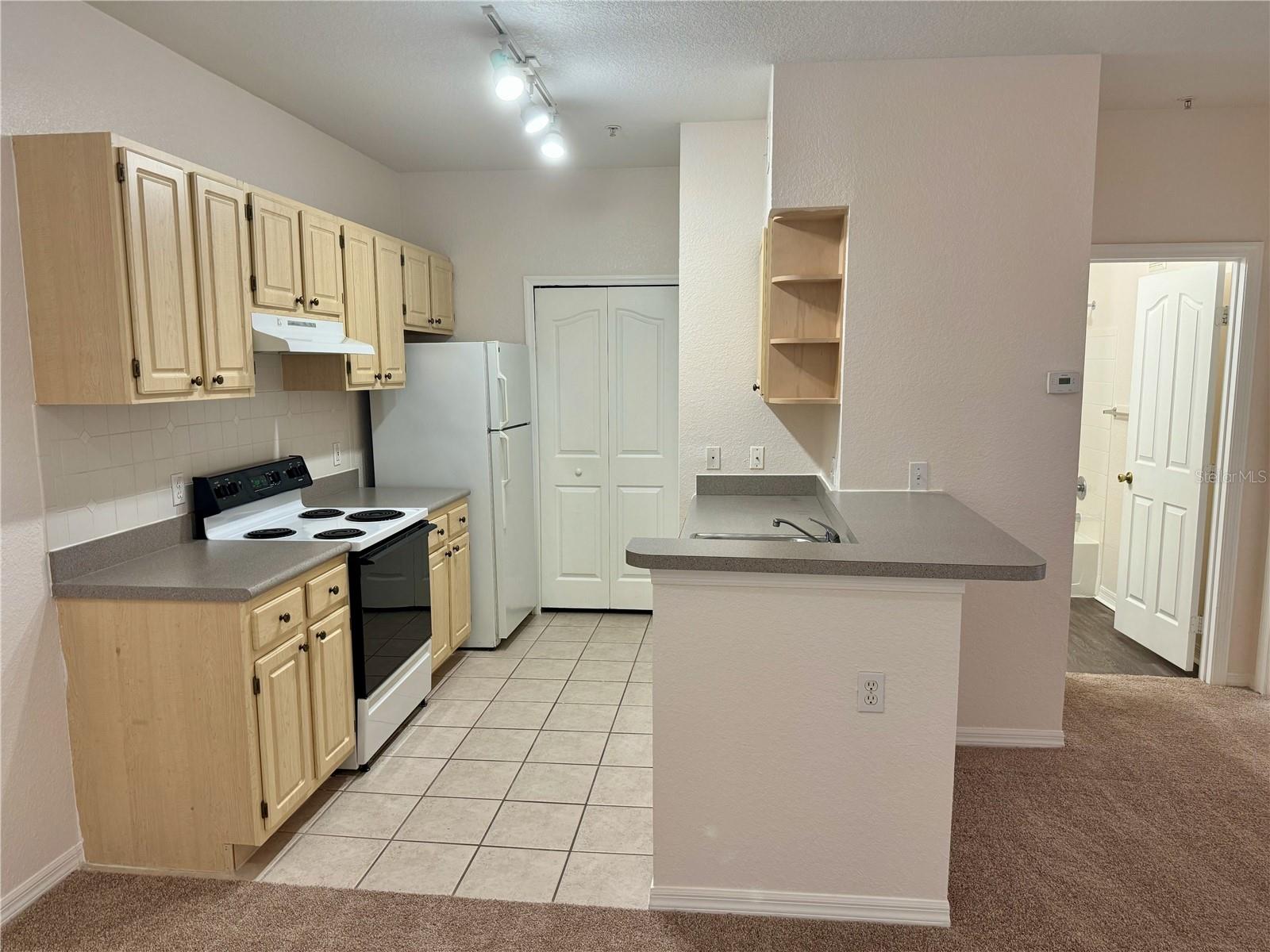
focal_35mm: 24
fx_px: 881
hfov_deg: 71.6
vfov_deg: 56.8
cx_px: 635
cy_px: 476
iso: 160
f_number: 1.78
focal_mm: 6.76
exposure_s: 1/120
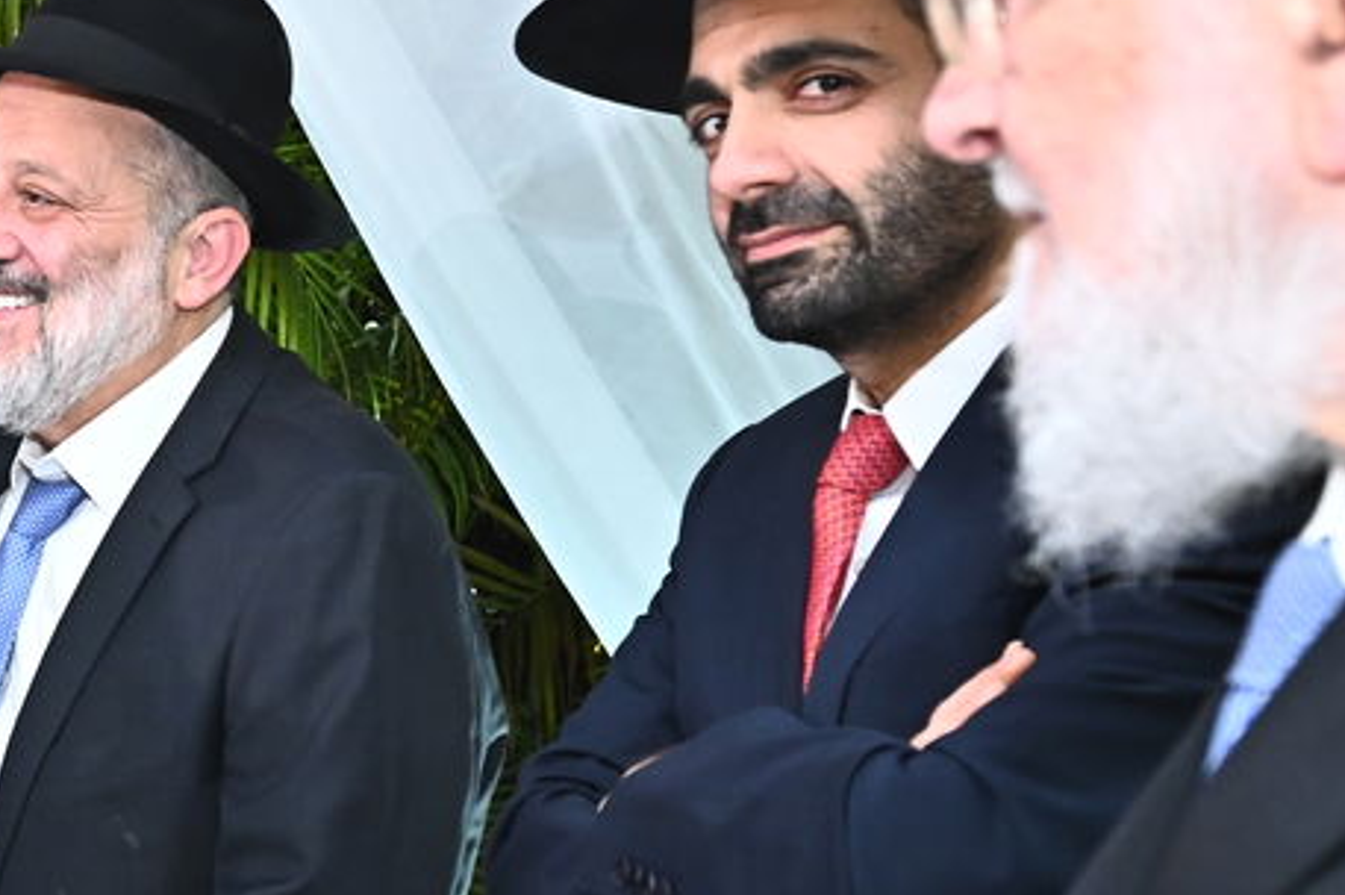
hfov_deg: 19.4
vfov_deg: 14.4
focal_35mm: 95
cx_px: -527
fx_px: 3547
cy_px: 595
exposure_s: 1/200
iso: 2500
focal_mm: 31
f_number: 4.5
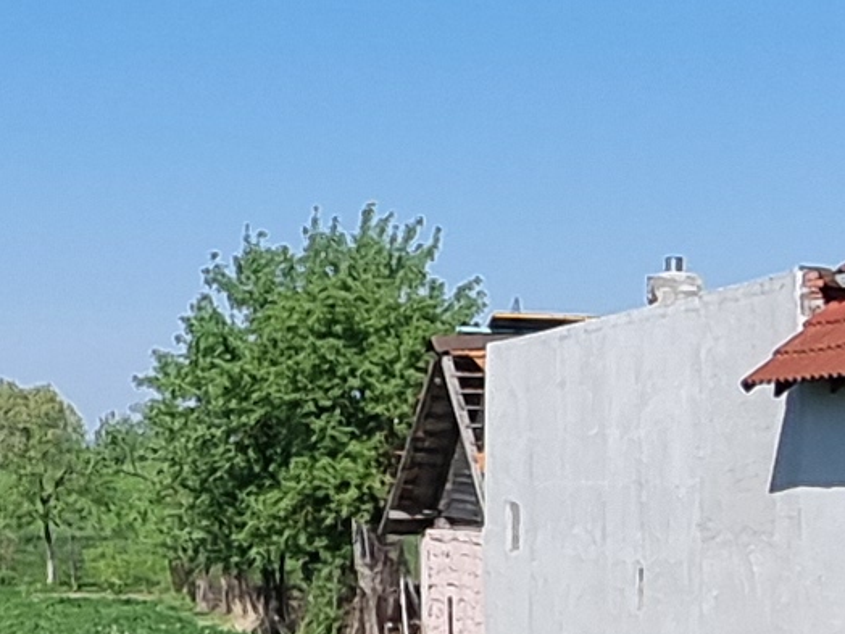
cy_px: 490
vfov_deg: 14.7
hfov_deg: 18.3
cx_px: -261
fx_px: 2441
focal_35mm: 100
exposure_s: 1/2168
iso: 50
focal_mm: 2.2
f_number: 2.2
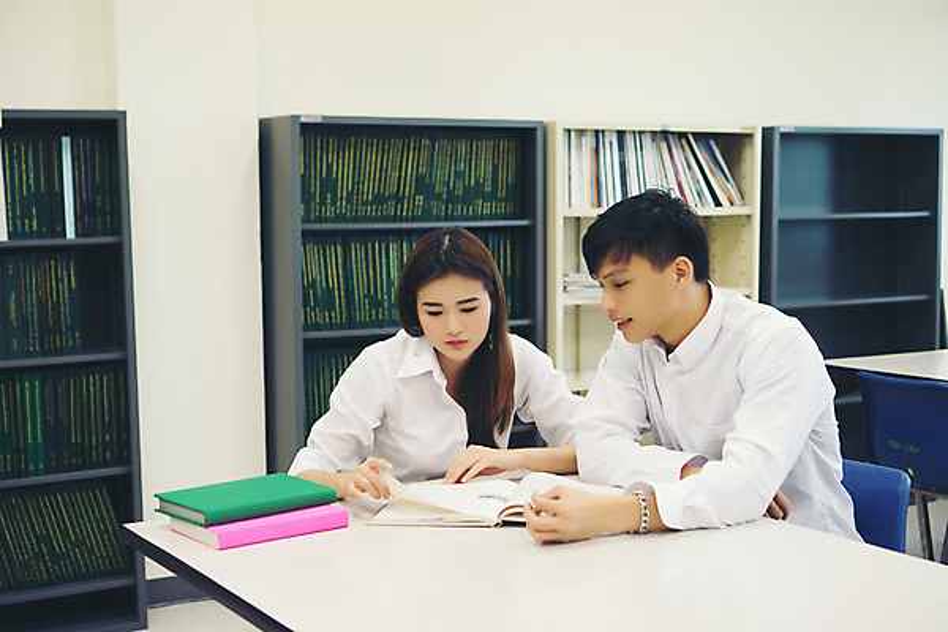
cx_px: 474
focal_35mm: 52
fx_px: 1382
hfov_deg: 37.9
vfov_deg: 25.8
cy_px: 316
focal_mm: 35
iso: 400
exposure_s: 1/60
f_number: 2.5
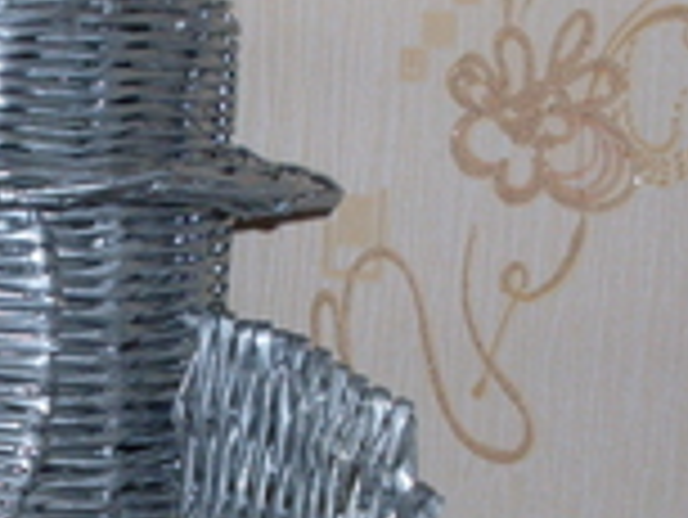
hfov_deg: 17.2
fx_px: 2228
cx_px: 18
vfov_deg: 13.0
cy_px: 581
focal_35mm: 112
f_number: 2.8
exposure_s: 1/45
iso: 100
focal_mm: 6.3
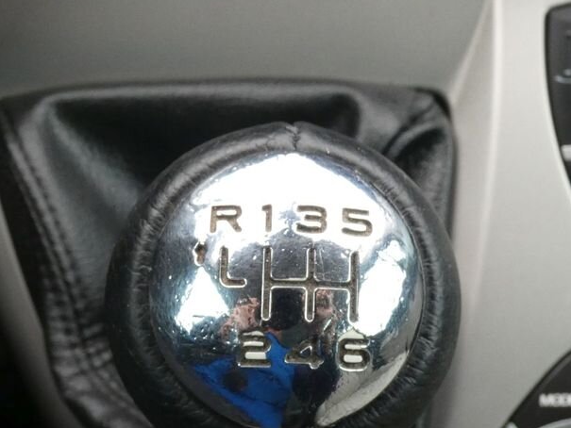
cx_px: 271
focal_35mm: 66
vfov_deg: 22.1
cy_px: 309
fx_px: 1089
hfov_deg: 29.4
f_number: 5.6
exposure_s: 1/80
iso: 500
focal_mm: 7.1
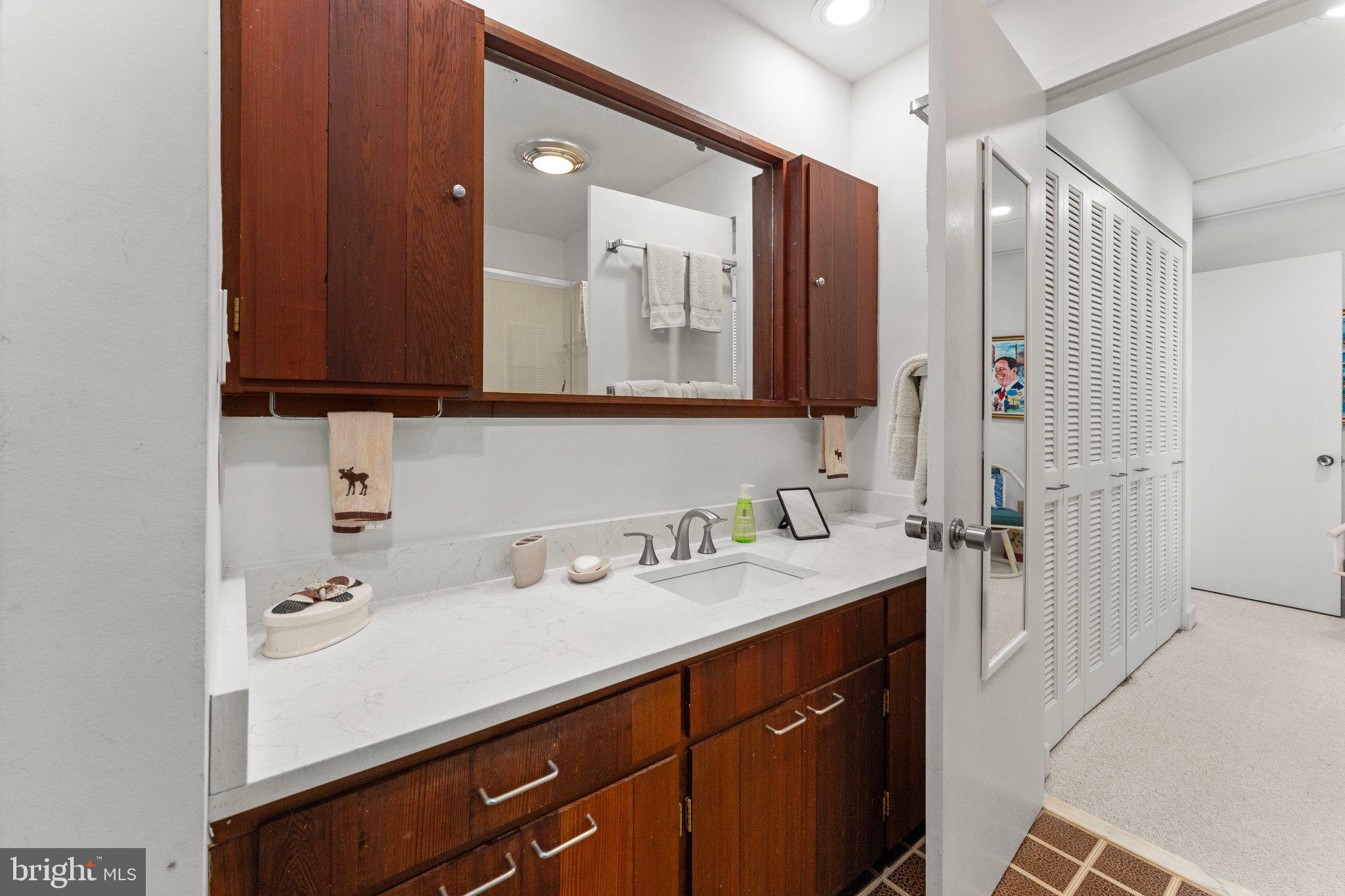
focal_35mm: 14
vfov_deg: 81.2
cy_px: 448
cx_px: 672
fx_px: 523
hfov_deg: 104.3
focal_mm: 14
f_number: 7.1
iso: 1000
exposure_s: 1/80
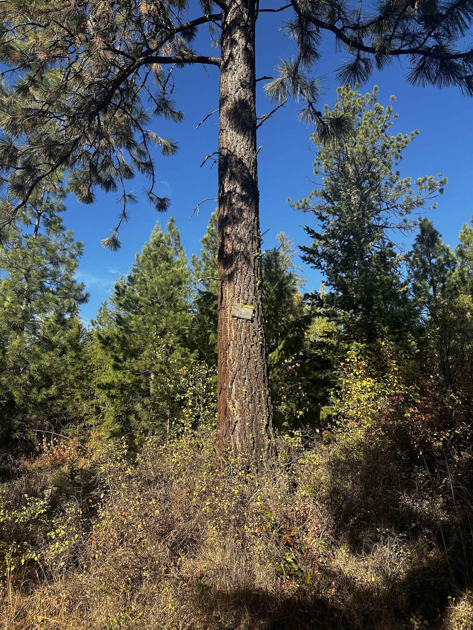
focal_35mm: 24
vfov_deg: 71.6
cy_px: 315
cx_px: 236
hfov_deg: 56.8
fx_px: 437
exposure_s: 1/1845
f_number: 1.78
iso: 80
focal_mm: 6.86
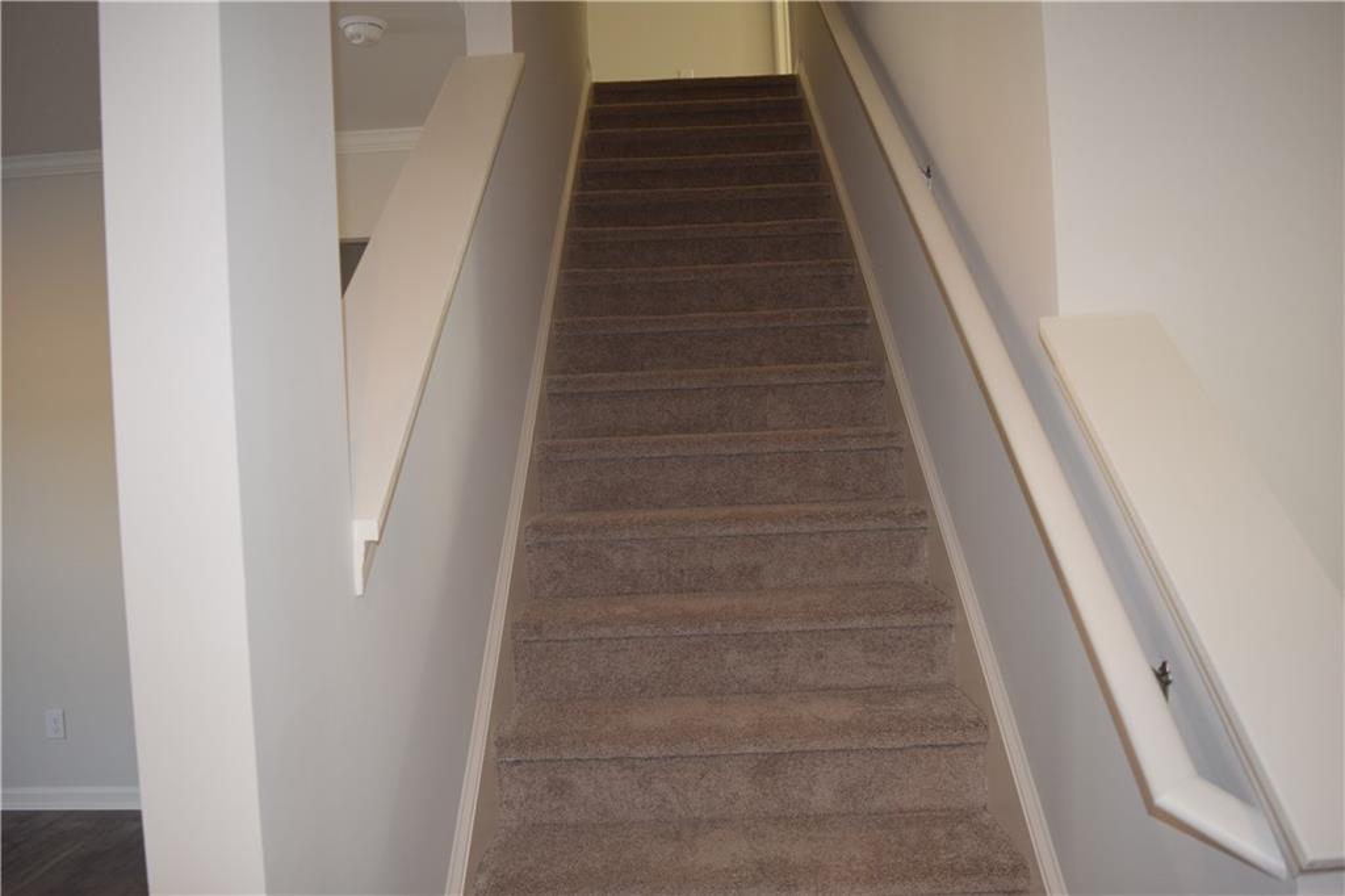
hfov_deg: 67.4
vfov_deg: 47.9
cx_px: 672
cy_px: 448
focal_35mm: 27
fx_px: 1008
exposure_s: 1/80
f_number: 4.5
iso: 800
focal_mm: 18
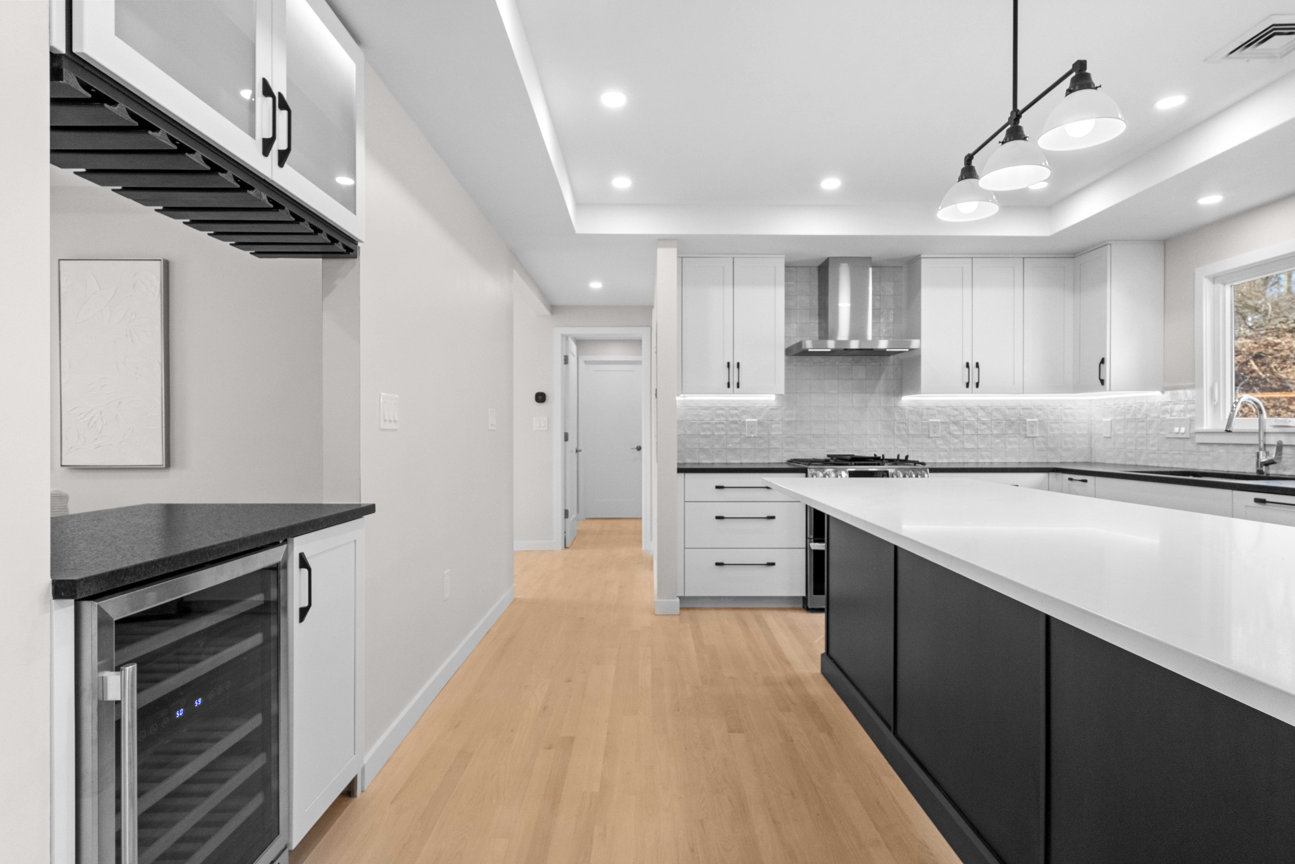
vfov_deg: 65.1
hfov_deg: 87.5
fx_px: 676
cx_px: 648
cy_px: 432
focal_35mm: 19
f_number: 11
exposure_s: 1/50
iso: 3200
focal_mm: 18.8
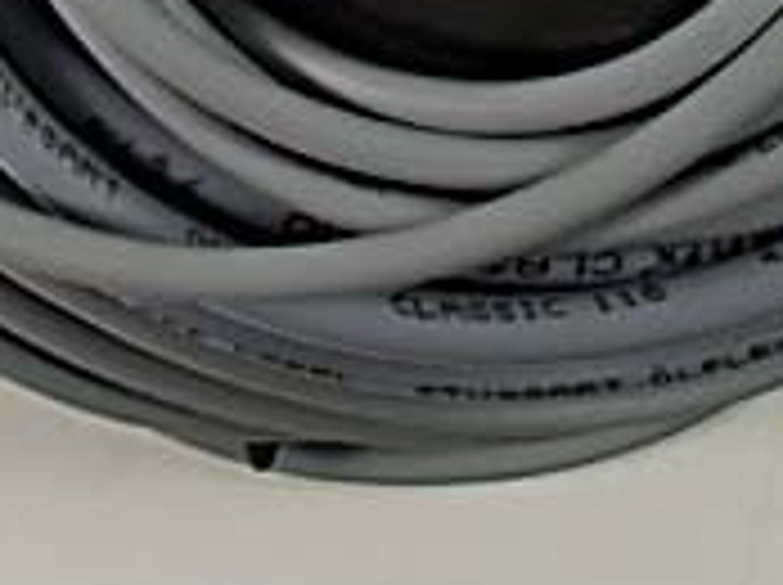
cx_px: 270
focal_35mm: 103
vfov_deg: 13.1
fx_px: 2327
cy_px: -428
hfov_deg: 19.1
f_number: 3.9
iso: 100
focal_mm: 5
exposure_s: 1/60
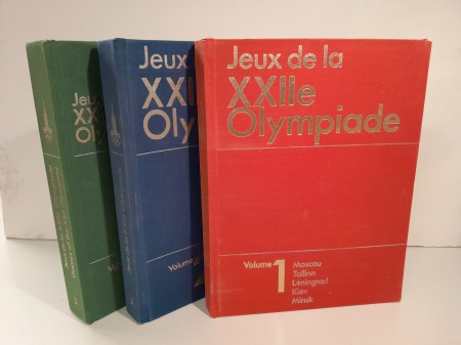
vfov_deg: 53.0
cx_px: 230
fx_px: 346
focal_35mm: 26
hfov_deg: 67.3
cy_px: 172
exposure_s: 1/50
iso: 200
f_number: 1.8
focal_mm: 3.98
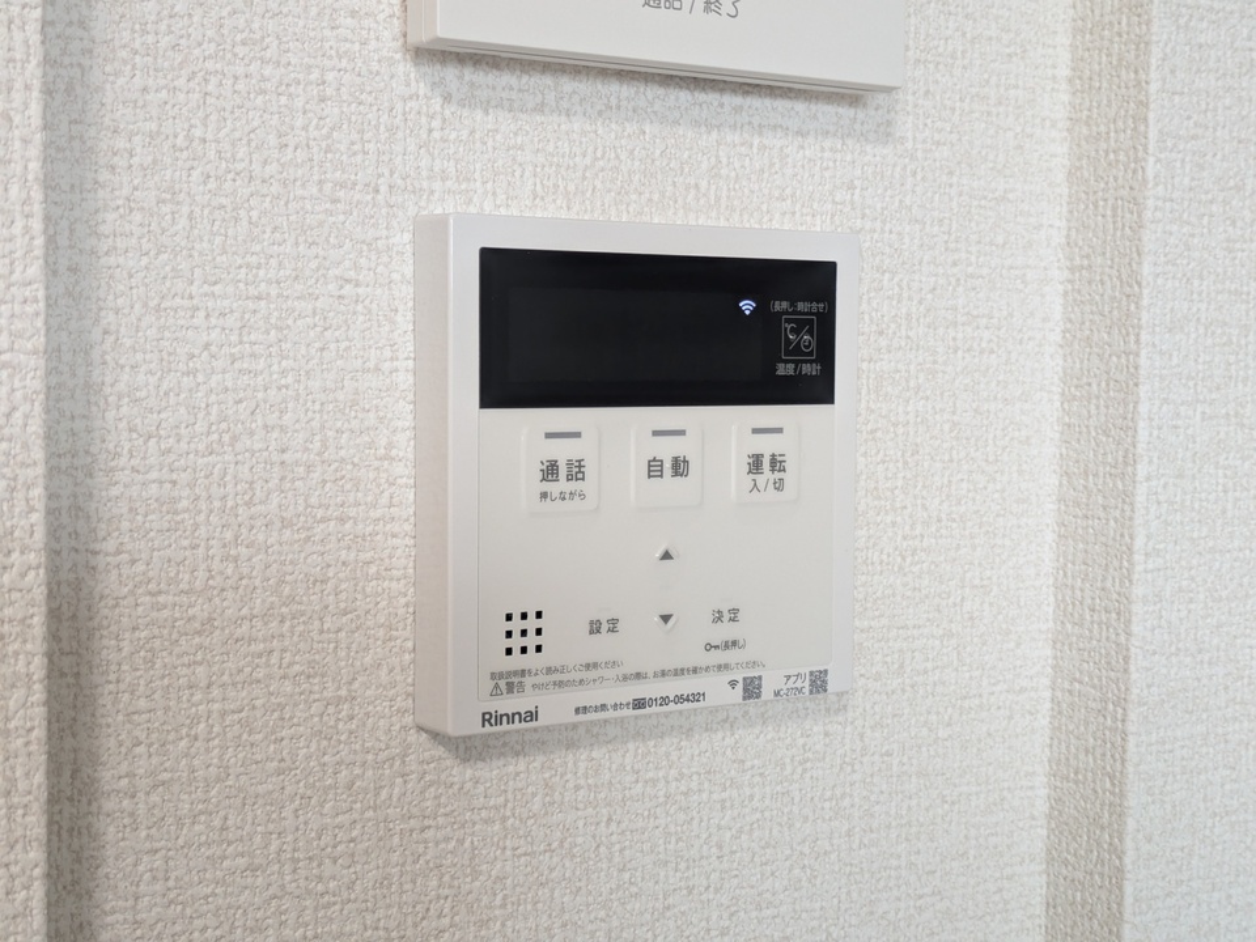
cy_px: 471
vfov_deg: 28.6
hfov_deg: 37.5
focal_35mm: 51
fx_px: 1850
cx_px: 628
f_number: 1.89
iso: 80
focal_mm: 5.43
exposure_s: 1/24
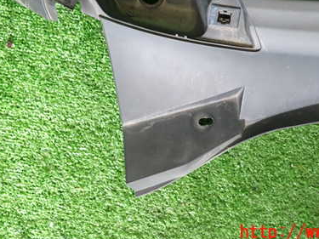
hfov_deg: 46.7
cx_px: 177
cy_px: 52
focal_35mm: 40
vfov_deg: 34.9
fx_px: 368
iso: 200
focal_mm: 4.5
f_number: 2
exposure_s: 1/50
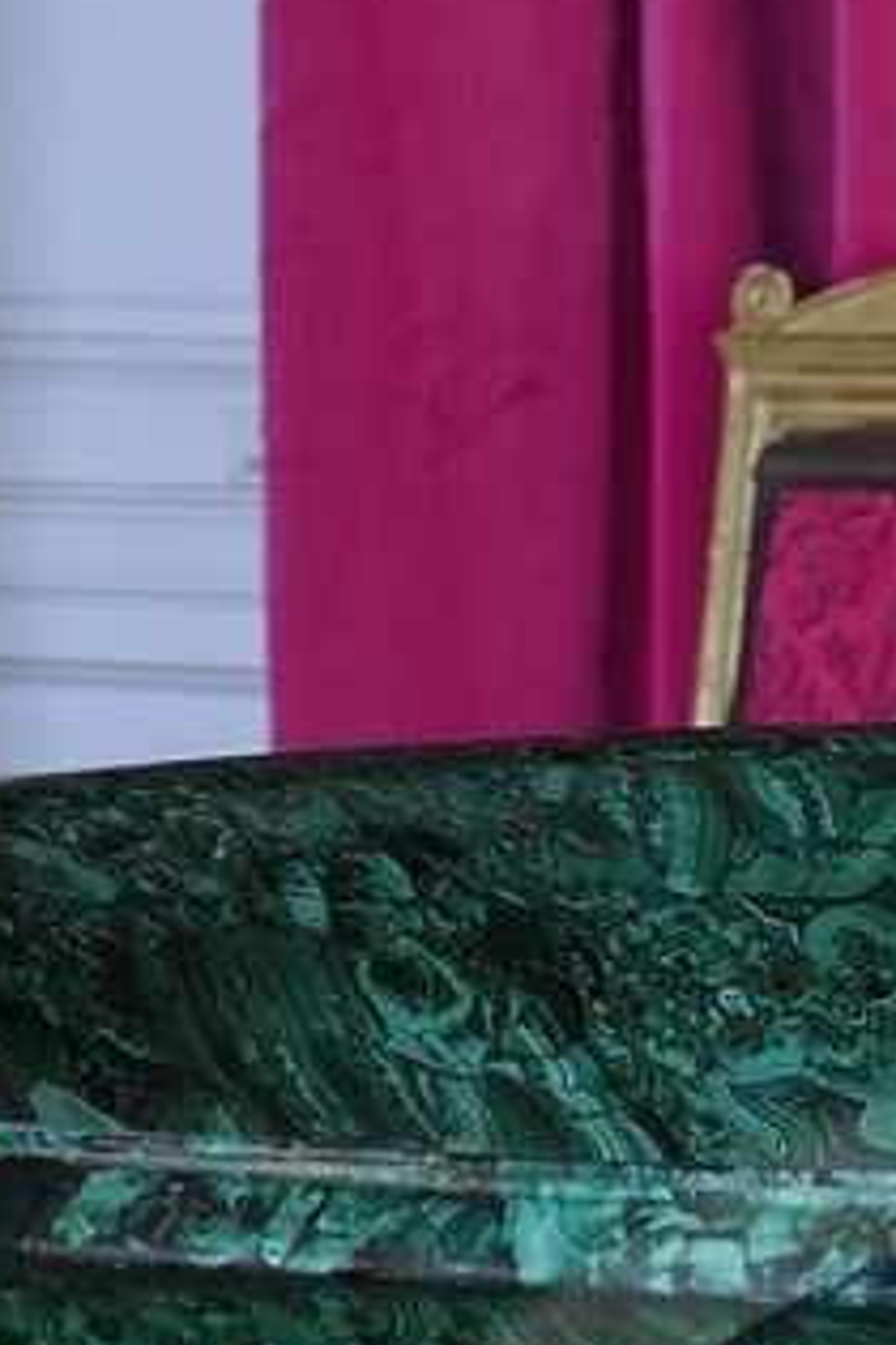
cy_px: 2361
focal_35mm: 355
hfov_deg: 3.9
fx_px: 13252
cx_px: 1333
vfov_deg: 5.7
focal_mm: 70
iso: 200
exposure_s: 1/2.5
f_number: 9
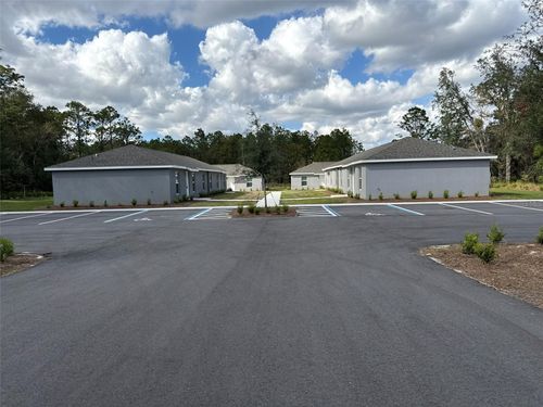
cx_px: 272
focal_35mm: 24
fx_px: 376
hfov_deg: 71.6
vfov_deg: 56.8
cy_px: 204
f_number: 1.78
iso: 80
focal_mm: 6.76
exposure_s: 1/4405
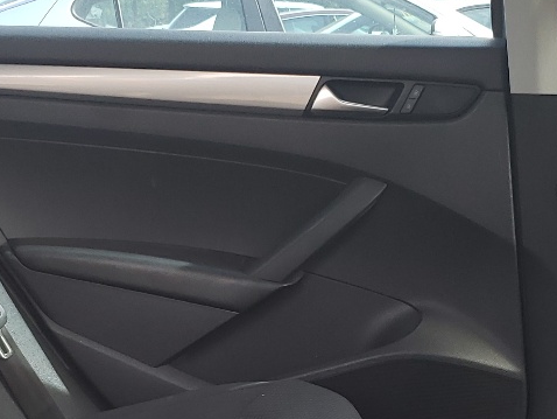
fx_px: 1401
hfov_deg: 22.5
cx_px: 290
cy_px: 433
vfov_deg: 16.6
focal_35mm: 87
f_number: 1.5
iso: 58
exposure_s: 1/100
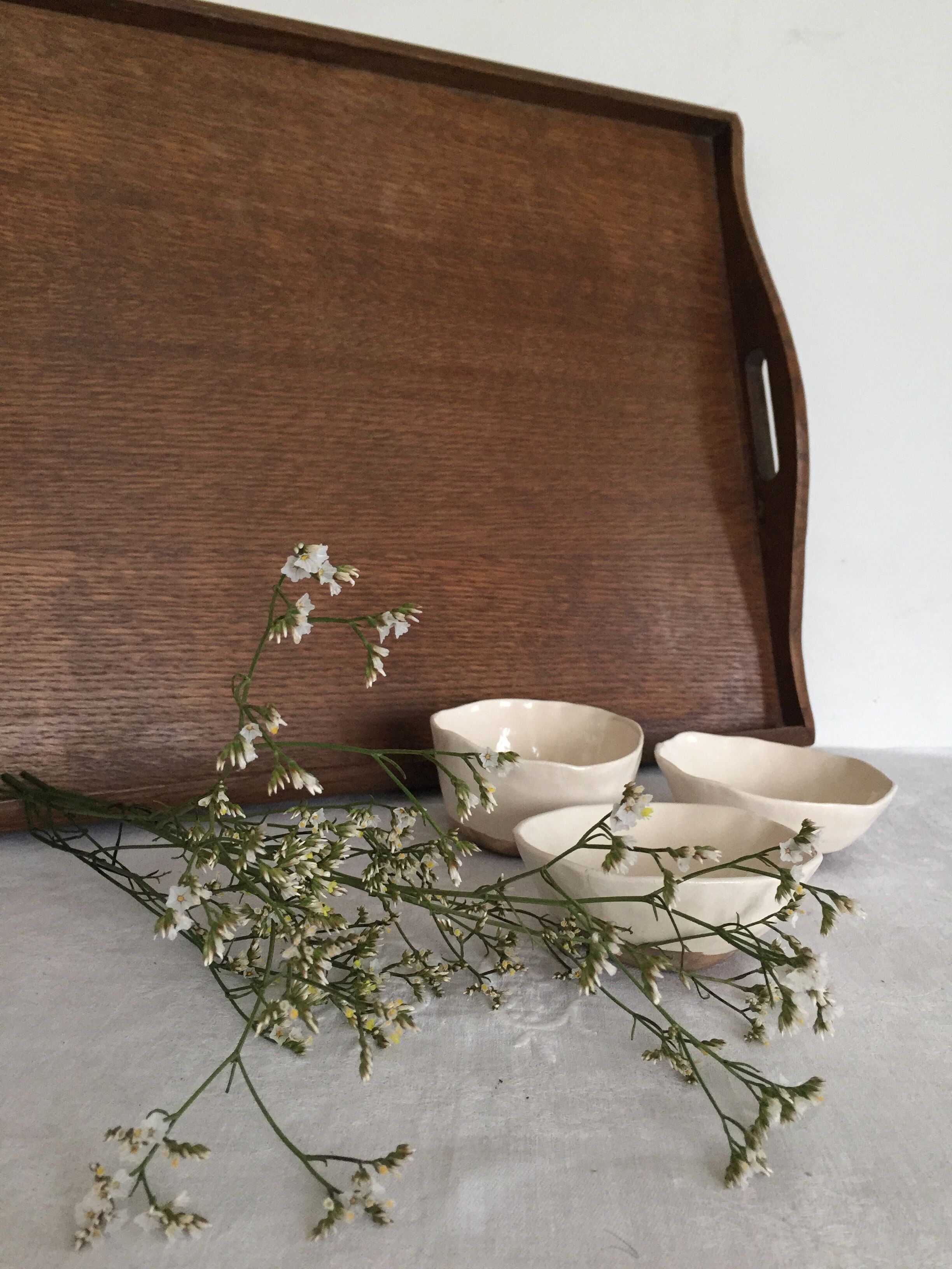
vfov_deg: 61.7
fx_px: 1063
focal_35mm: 29
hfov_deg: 48.2
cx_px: 476
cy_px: 634
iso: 250
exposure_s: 1/20
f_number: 2.2
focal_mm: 4.15
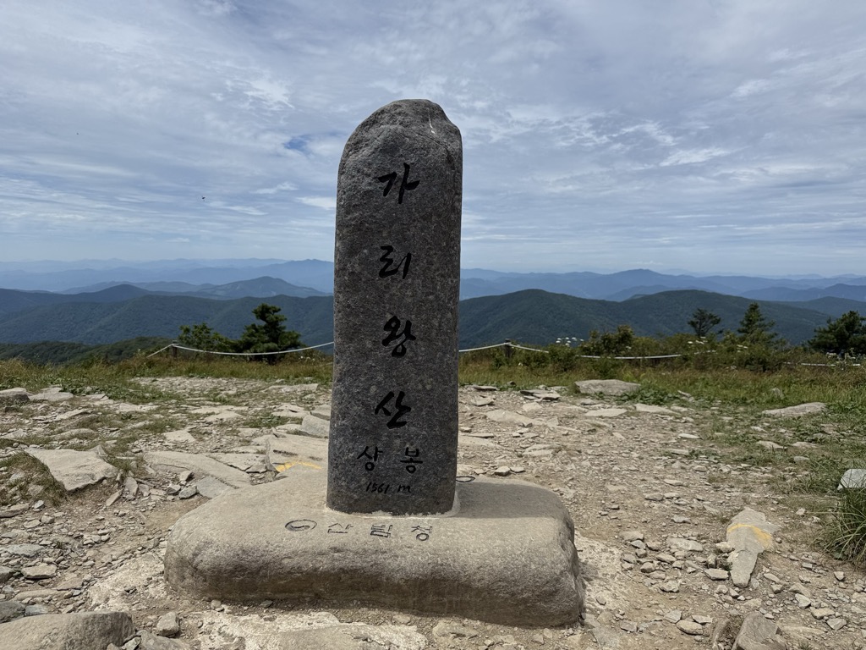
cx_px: 433
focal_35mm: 24
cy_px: 325
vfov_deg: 56.8
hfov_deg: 71.6
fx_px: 600
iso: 80
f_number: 1.78
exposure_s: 1/9091
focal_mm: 6.76
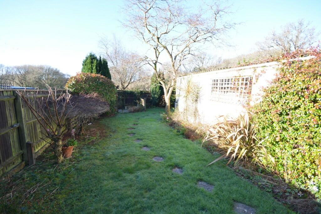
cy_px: 107
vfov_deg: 77.3
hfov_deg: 100.4
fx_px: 134
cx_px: 160
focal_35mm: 15
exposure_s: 1/125
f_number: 8
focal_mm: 10
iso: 400
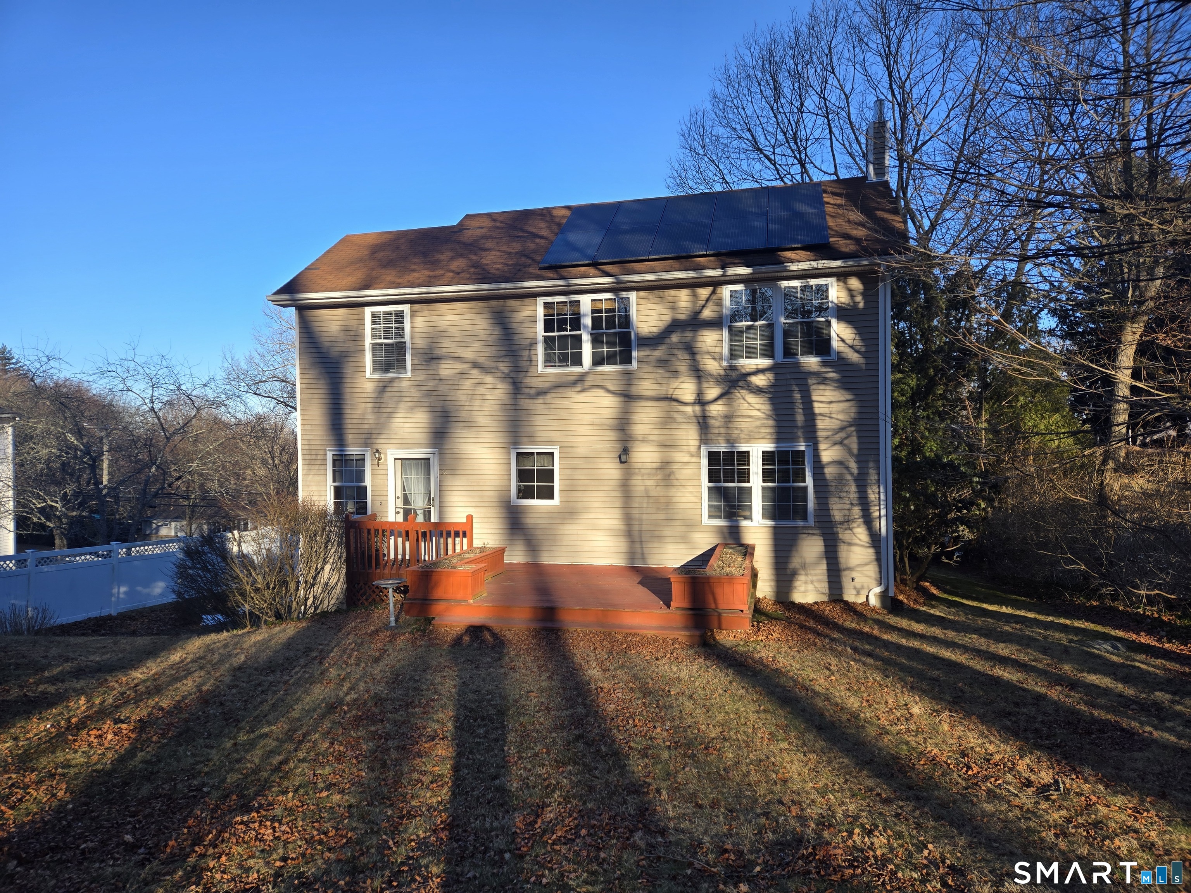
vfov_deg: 58.9
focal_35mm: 23
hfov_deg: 73.9
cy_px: 446
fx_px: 791
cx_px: 596
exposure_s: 1/763
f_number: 1.8
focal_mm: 5.4
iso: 25
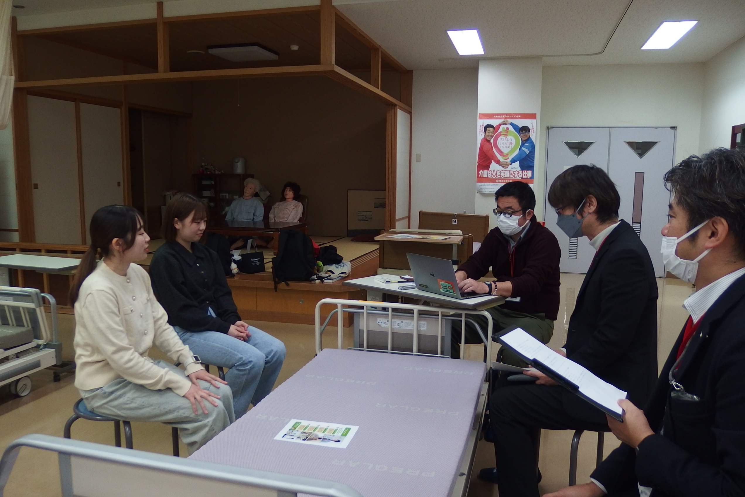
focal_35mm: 29
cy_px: 248
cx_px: 372
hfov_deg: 63.7
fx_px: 600
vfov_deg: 45.0
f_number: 2
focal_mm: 5.2
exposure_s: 1/80
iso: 200
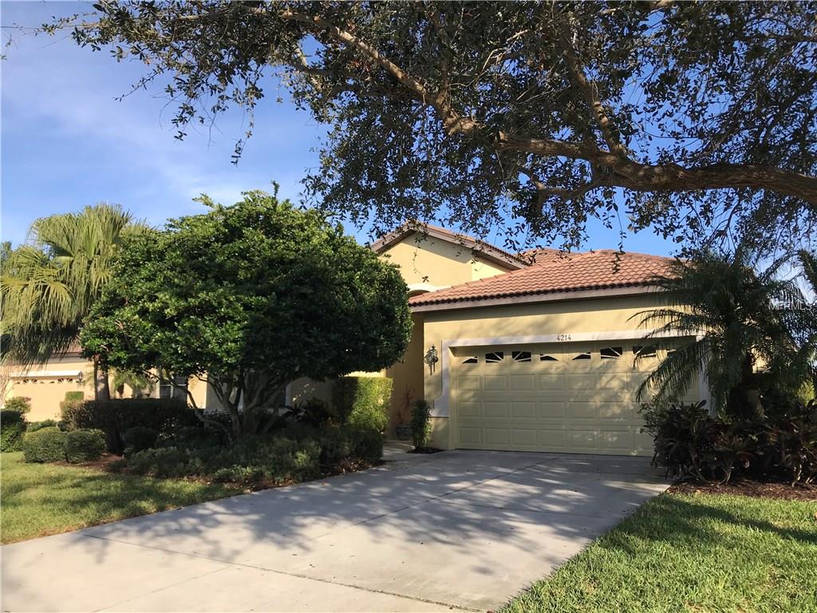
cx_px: 408
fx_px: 661
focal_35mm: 28
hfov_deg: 63.4
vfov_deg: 49.7
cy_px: 306
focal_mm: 3.99
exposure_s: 1/1259
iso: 20
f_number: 1.8
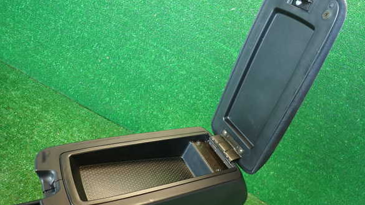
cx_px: 187
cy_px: 105
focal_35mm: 28
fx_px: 271
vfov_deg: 41.4
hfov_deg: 67.9
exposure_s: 1/30
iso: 200
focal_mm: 4.5
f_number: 2
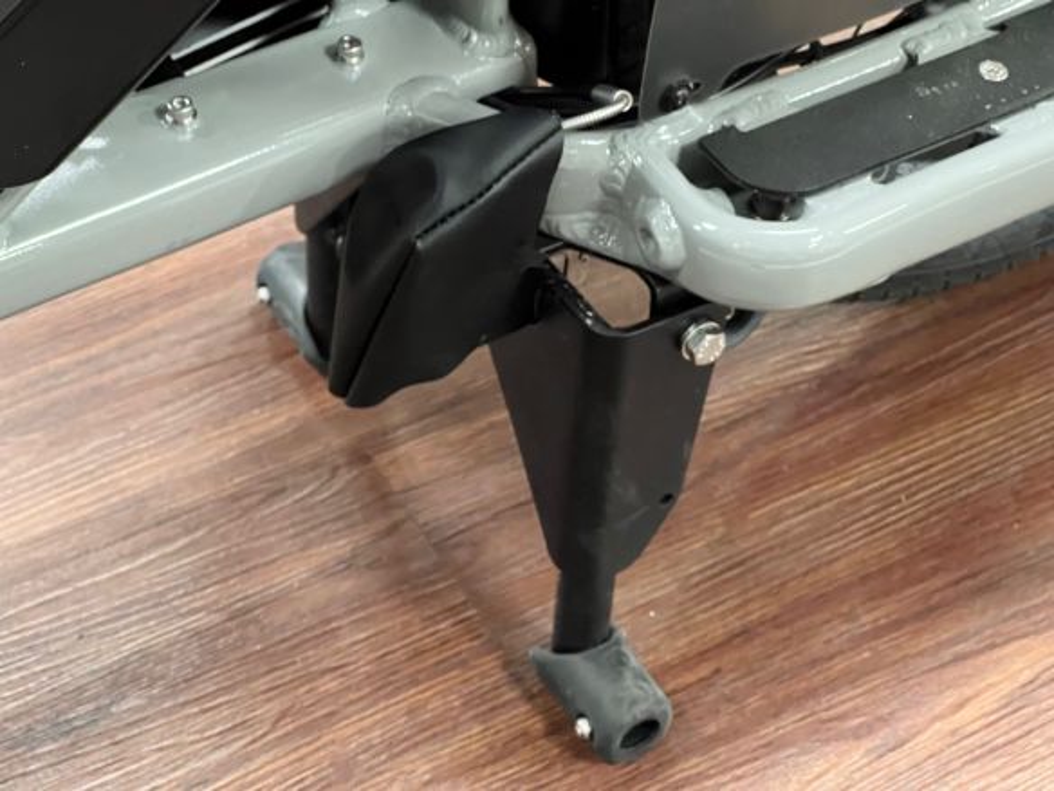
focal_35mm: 77
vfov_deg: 19.1
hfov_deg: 25.3
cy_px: 396
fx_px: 2345
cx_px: 527
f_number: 2.8
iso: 1000
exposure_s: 1/34
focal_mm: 9
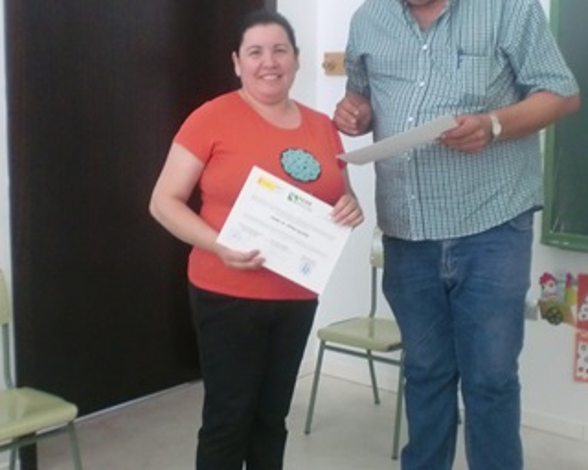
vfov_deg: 26.6
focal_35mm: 57
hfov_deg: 33.0
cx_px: 302
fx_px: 992
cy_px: 191
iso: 400
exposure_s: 1/50
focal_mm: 6.3
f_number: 3.1
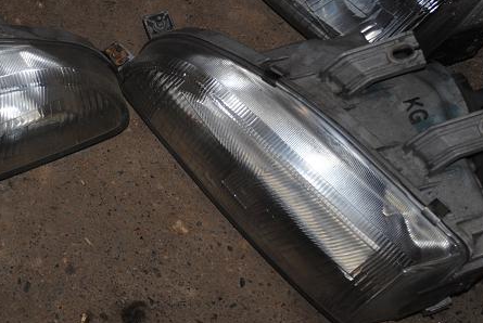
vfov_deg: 11.0
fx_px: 1666
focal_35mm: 124
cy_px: 1
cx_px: 86
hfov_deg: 16.4
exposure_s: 1/60
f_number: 5
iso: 200
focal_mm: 38
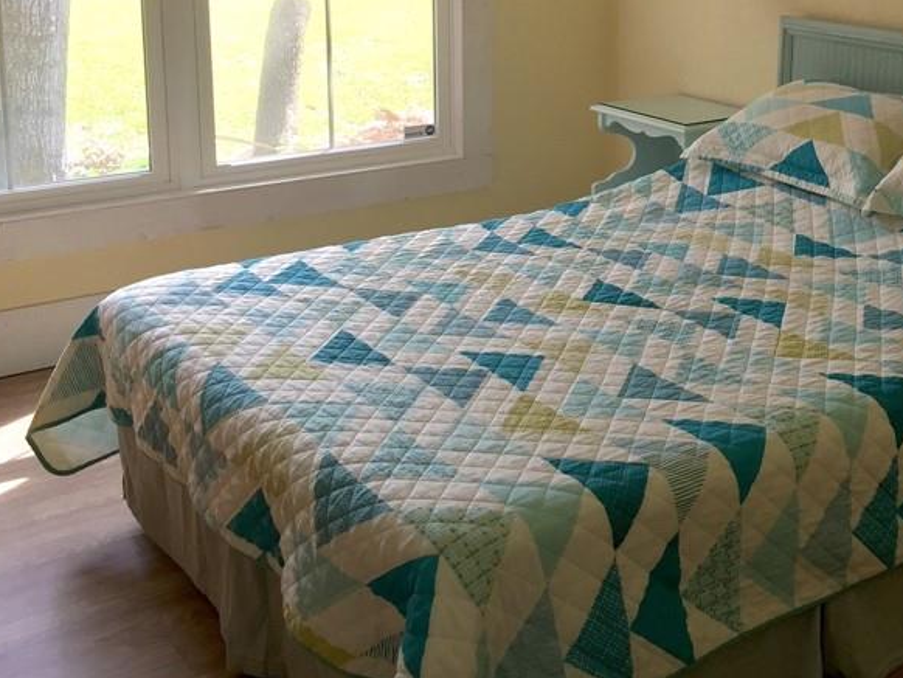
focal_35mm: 51
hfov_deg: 35.9
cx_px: 752
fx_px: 1331
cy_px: 110
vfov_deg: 27.8
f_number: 2.2
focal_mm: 4.15
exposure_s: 1/60
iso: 40
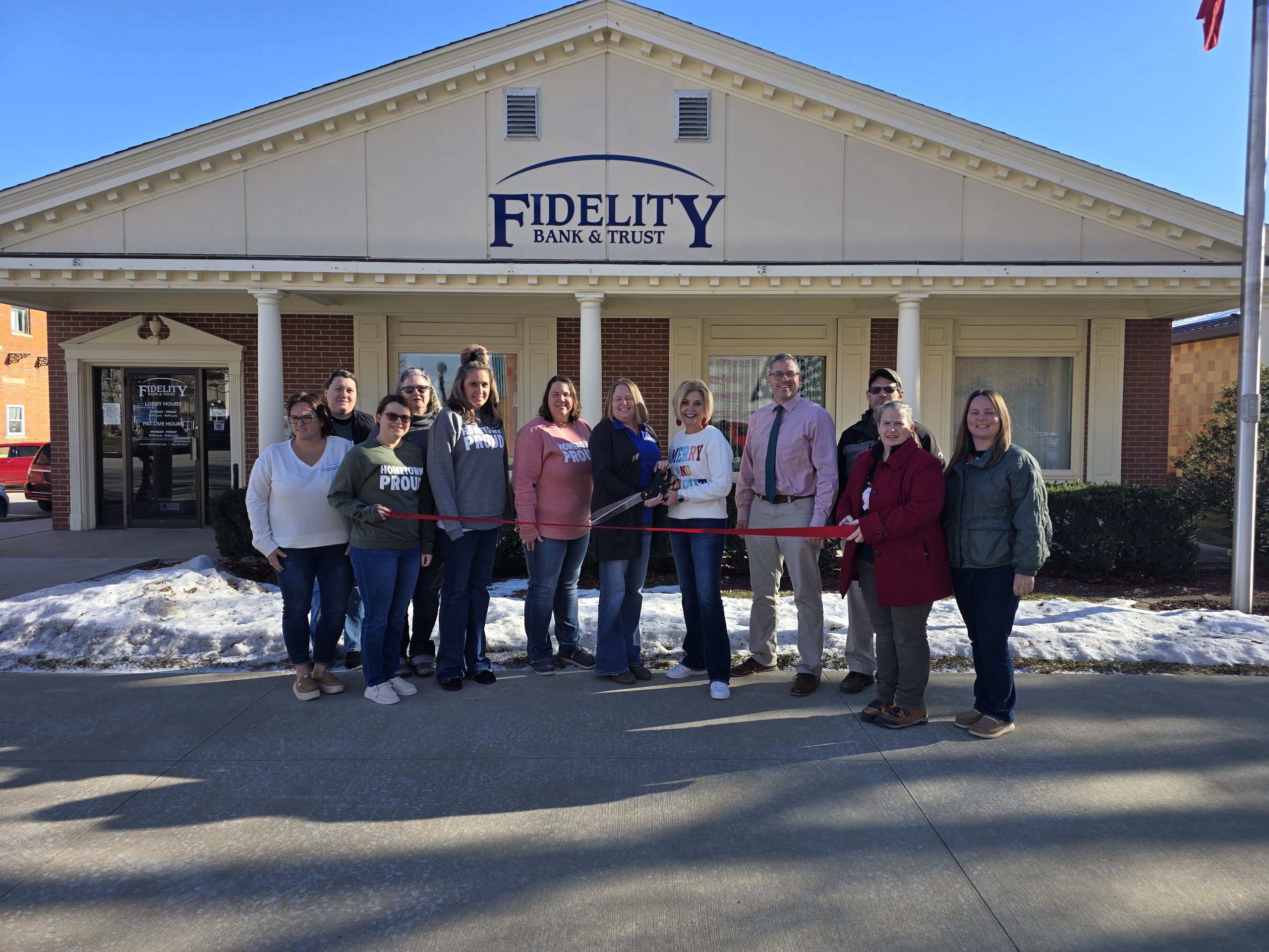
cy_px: 476
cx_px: 634
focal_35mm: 23
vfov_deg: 58.9
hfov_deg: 73.9
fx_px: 843
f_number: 1.7
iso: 12
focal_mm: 6.3
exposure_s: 1/370
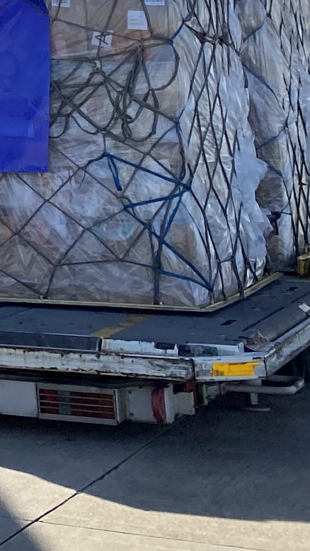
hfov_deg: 9.0
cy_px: -209
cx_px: -567
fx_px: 1651
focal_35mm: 113
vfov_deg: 17.5
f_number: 1.8
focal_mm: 4.25
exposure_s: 1/3984
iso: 32
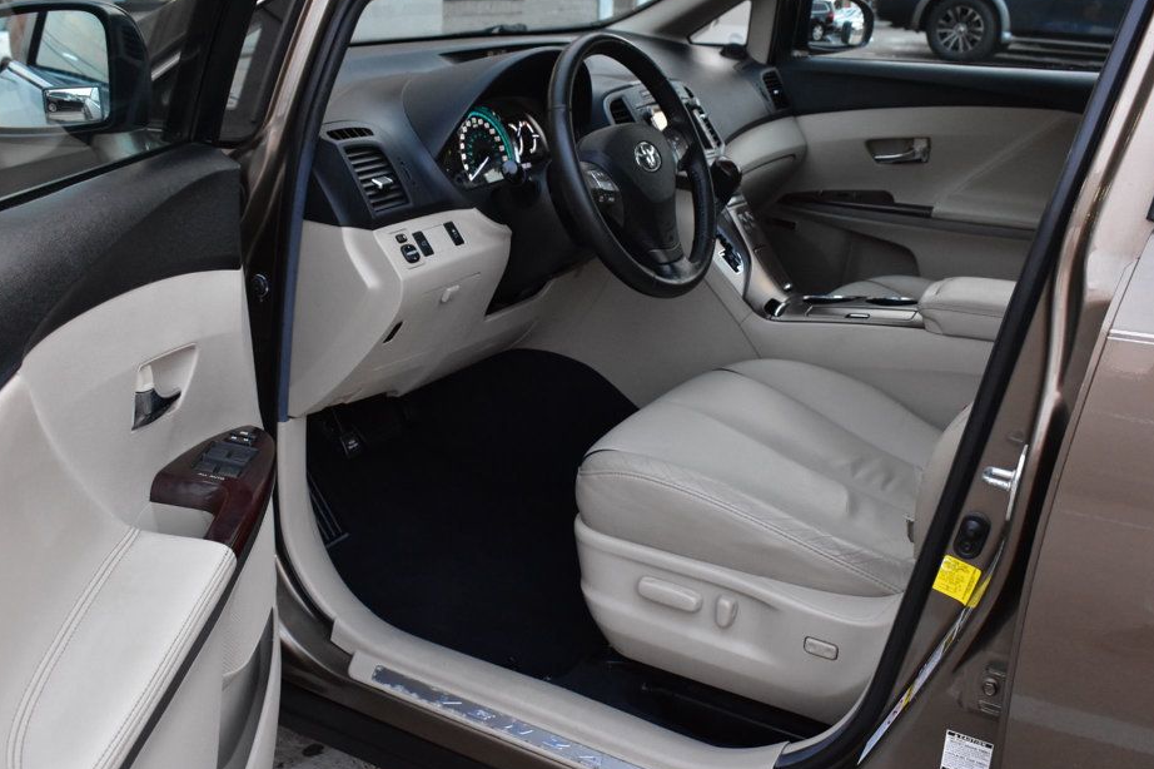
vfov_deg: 33.4
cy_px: 368
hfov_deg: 48.5
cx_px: 552
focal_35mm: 40
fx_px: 1282
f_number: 8
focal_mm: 24
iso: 2500
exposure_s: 1/60
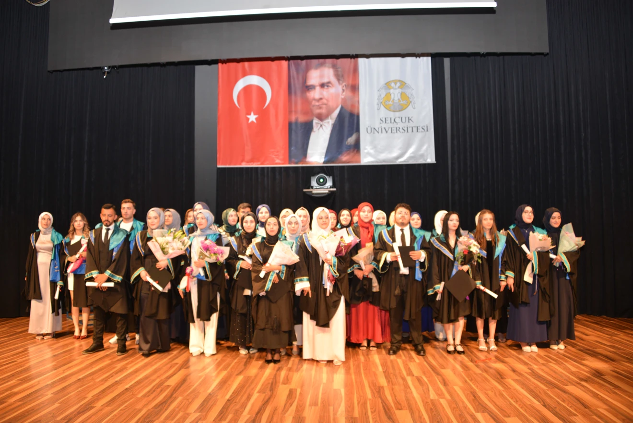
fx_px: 492
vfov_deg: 46.4
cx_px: 316
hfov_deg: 65.5
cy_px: 212
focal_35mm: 28
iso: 800
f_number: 4
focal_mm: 28
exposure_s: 1/60
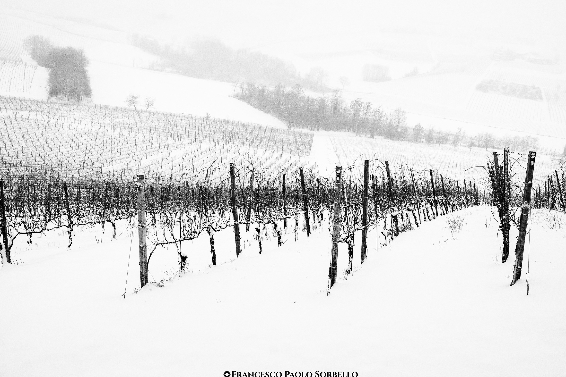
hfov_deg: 55.8
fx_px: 535
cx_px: 291
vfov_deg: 38.9
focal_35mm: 34
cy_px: 188
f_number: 11
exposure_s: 1/210
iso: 320
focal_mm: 22
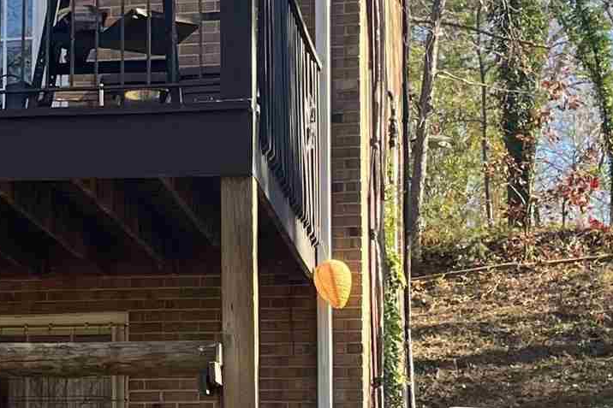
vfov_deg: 11.8
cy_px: 273
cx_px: -54
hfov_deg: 17.1
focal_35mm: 116
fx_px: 1975
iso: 50
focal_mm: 5.1
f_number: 1.6
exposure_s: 1/484
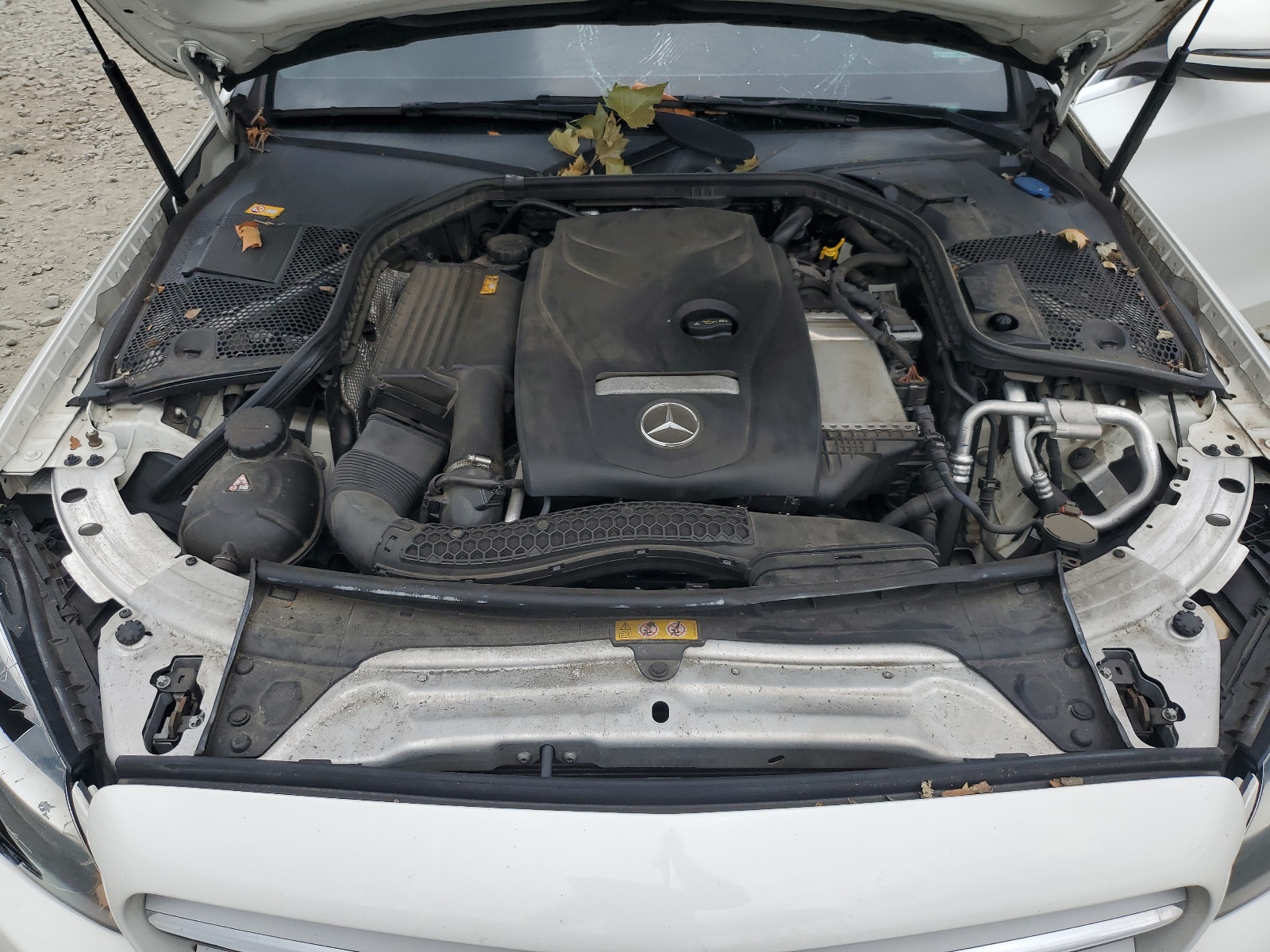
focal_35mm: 26
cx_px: 635
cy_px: 476
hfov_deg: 67.3
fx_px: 954
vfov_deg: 53.1
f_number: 1.5
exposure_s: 1/1667
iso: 50
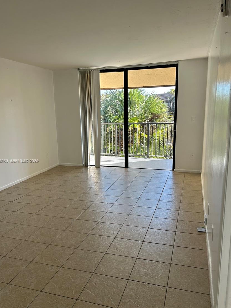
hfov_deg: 49.8
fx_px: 249
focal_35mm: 28
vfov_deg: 63.4
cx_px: 112
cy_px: 161
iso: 50
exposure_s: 1/353
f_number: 1.5
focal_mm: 5.7
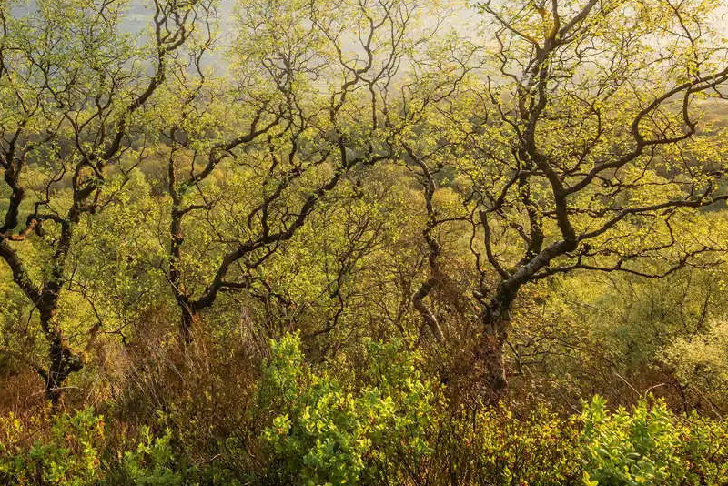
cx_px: 254
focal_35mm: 24
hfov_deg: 71.9
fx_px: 485
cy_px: 156
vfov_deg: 52.0
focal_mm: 11
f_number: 9
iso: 100
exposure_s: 1/320
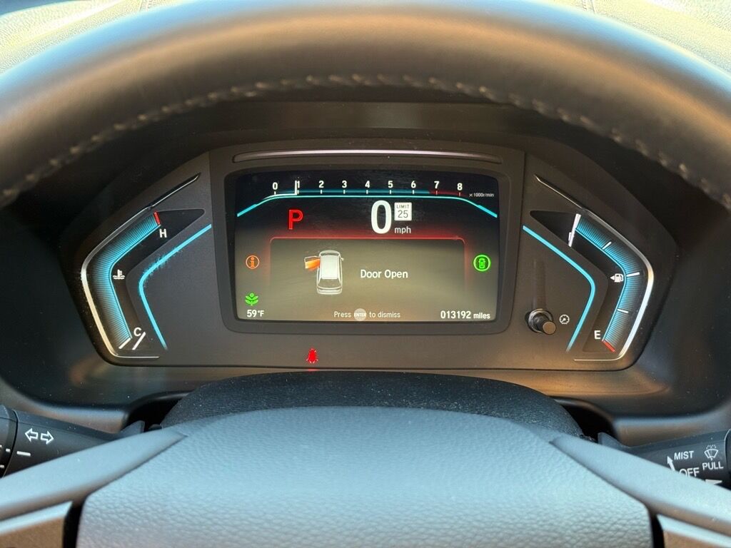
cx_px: 366
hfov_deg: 39.7
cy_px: 274
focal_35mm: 48
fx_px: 1014
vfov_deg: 30.3
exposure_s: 1/68
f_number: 1.78
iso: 125
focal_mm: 6.76
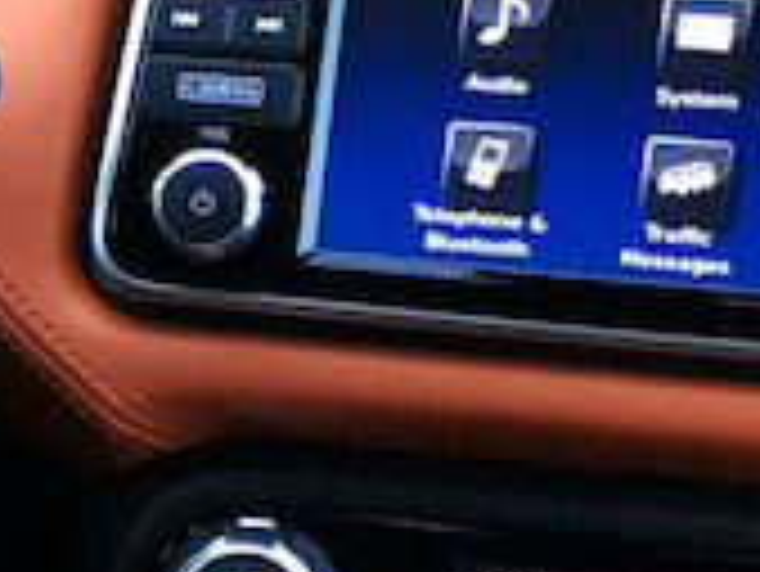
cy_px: 604
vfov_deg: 8.4
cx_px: -531
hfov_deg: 10.6
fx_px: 3867
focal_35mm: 176
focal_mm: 4.15
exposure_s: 1/33
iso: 64
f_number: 2.2
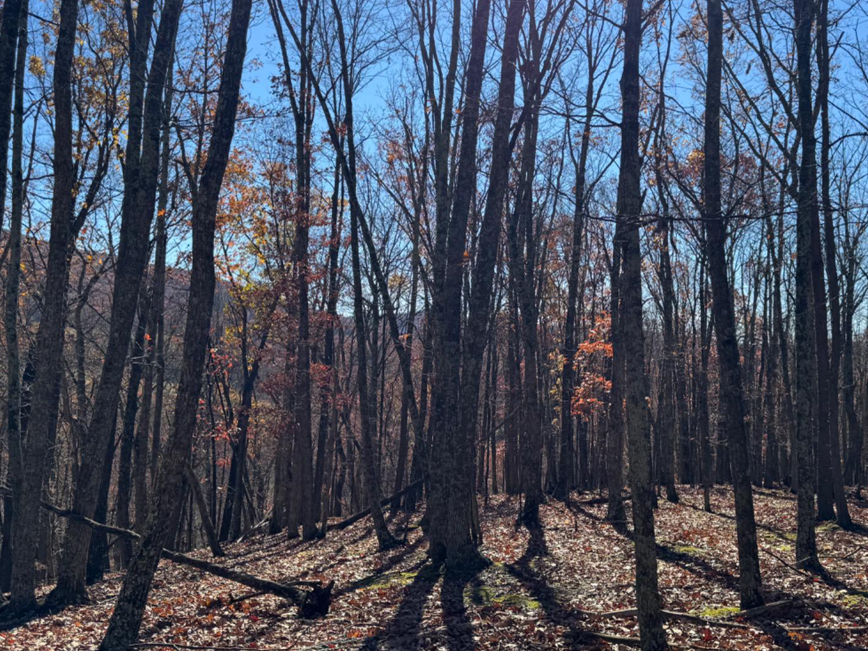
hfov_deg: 52.6
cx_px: 453
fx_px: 878
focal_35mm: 35
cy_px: 246
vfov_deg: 40.4
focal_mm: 6.76
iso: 80
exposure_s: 1/3096
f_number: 1.78
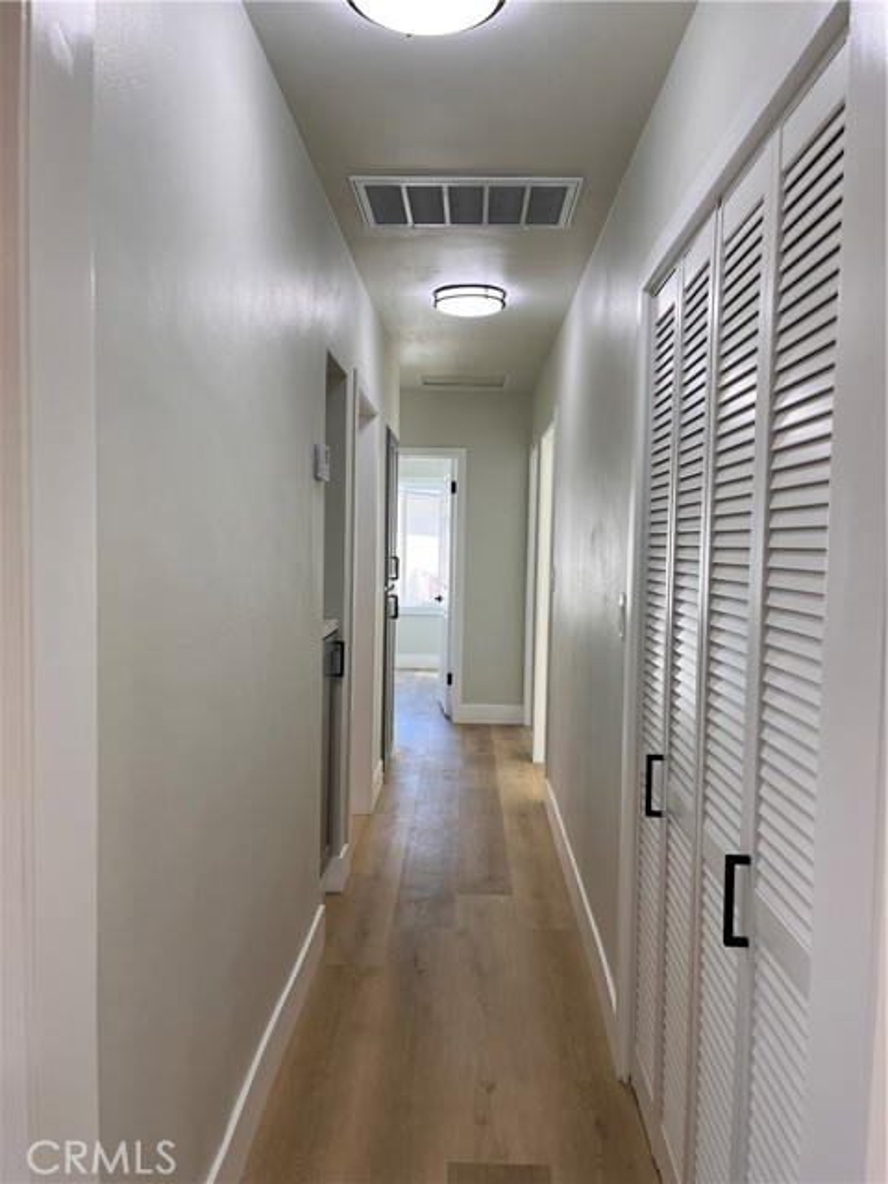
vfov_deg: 67.3
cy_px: 592
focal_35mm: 26
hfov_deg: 53.1
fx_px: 889
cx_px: 444
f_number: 1.6
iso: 64
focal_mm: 5.1
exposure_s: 1/120
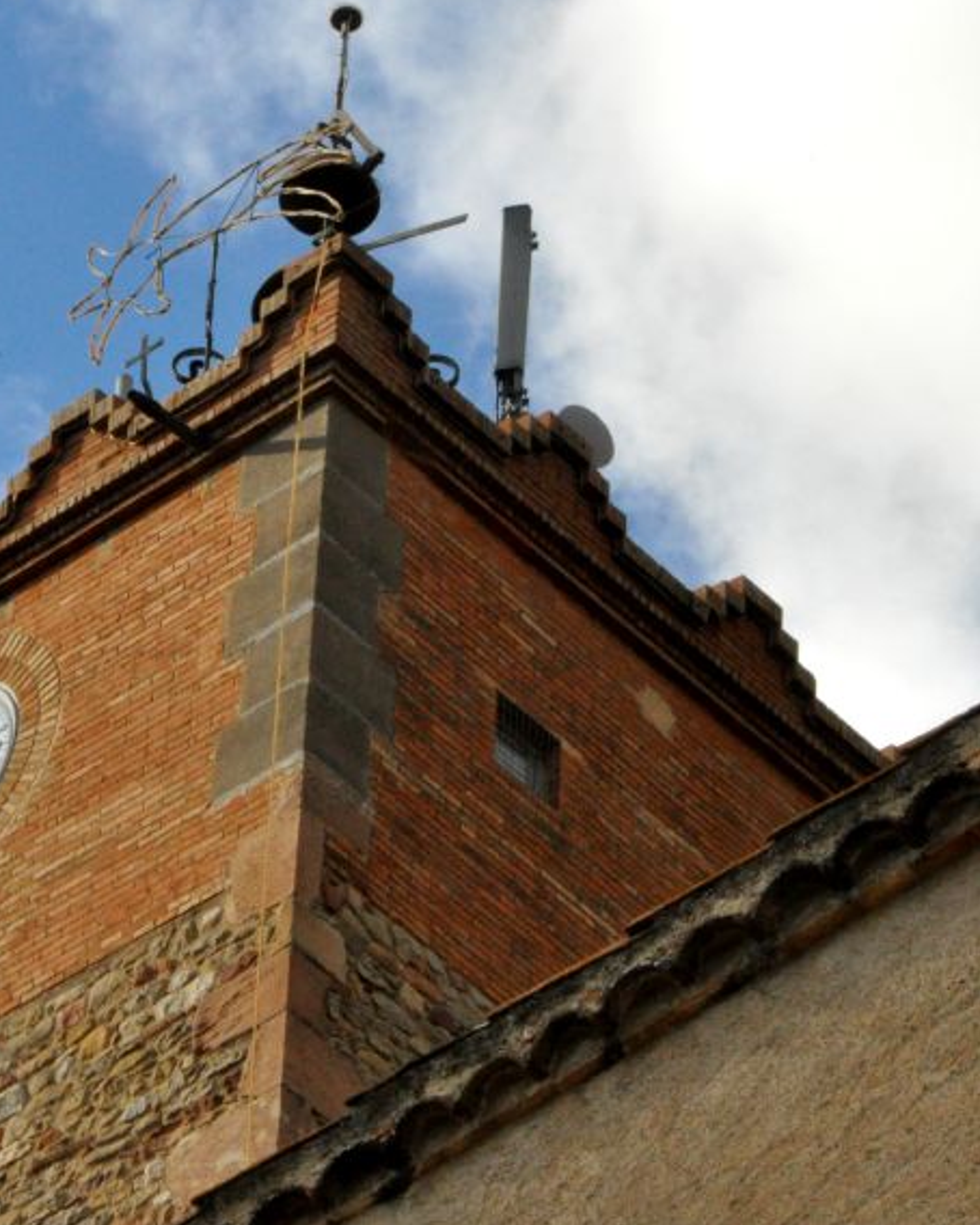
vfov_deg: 11.7
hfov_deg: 9.3
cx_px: 84
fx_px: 5980
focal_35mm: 165
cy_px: 619
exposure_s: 1/200
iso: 1600
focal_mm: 65
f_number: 32
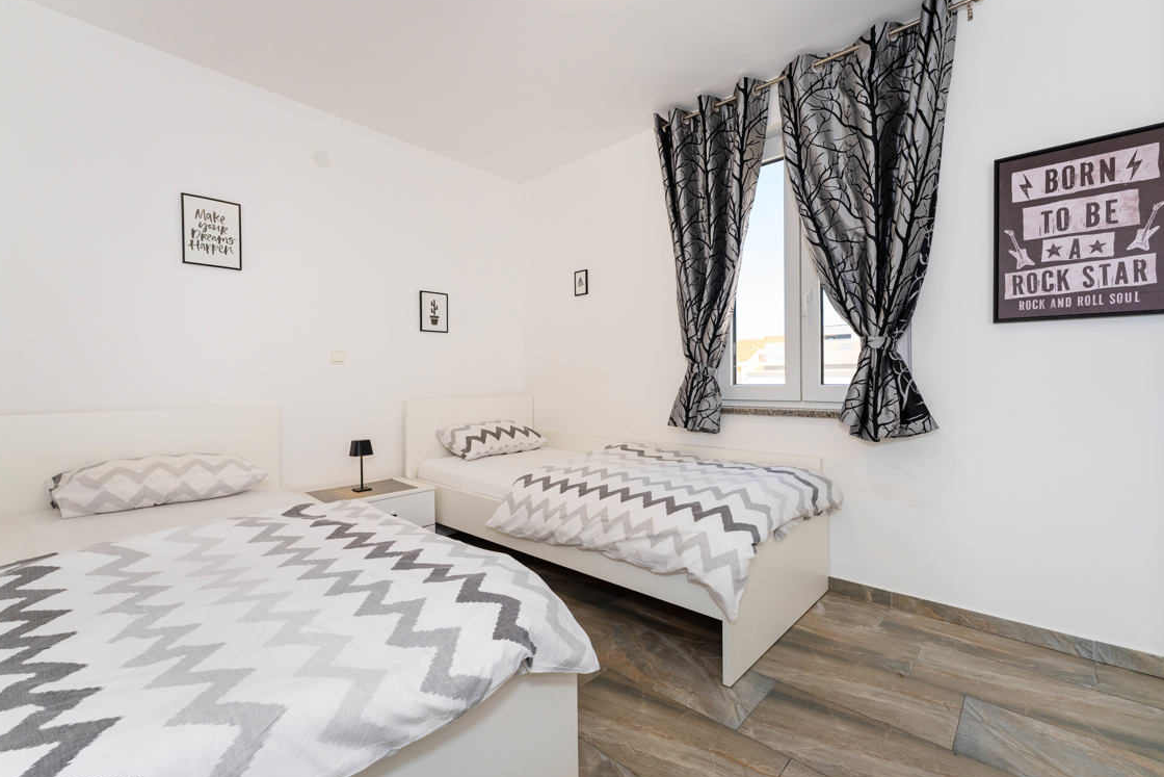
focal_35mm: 15
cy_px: 375
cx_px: 601
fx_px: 485
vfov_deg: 77.3
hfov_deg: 100.4
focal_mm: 14
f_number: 7.1
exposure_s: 1/60
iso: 800
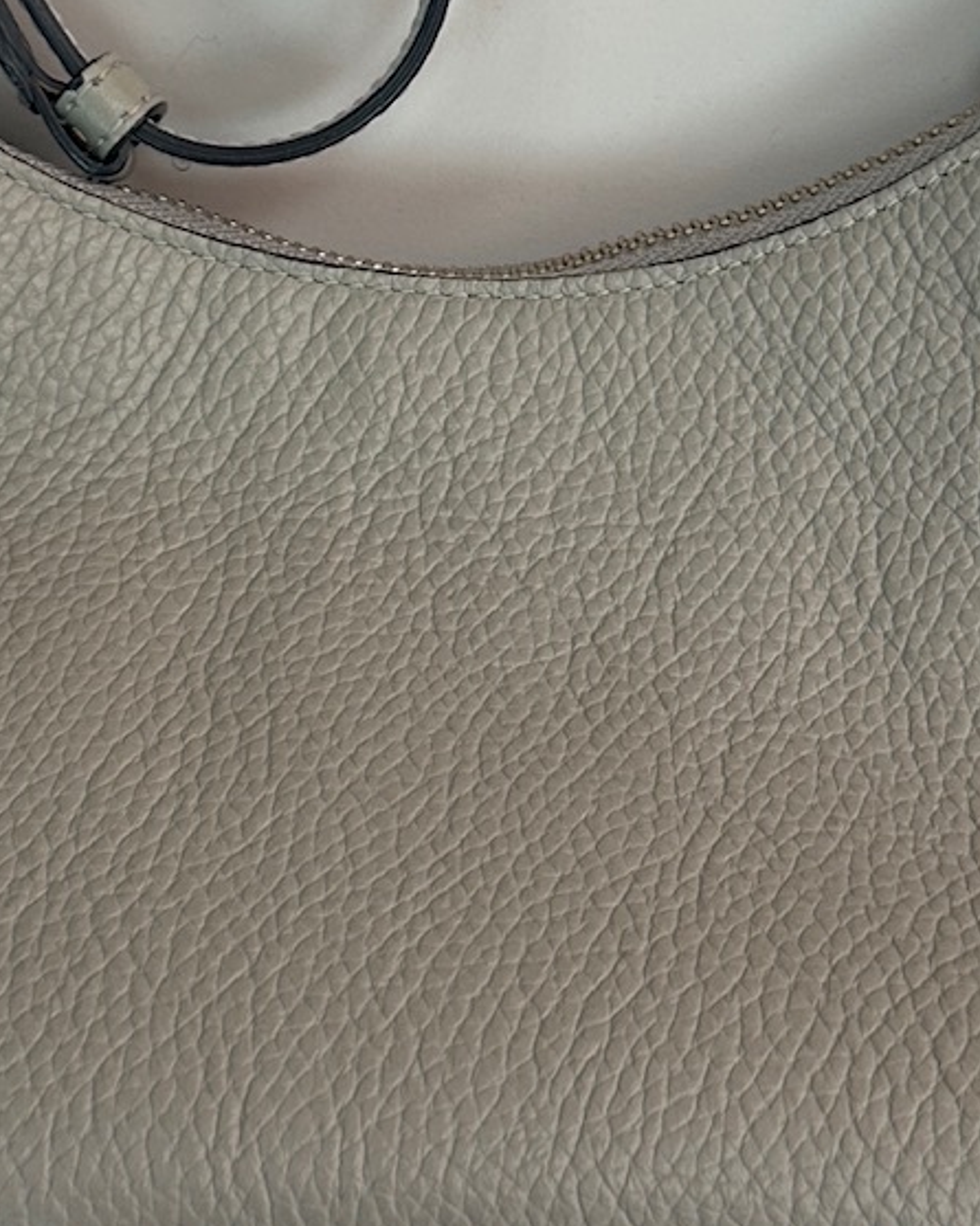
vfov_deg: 21.7
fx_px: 3120
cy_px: 97
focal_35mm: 86
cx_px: 433
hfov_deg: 17.8
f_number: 1.78
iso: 64
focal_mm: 6.86
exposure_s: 1/100
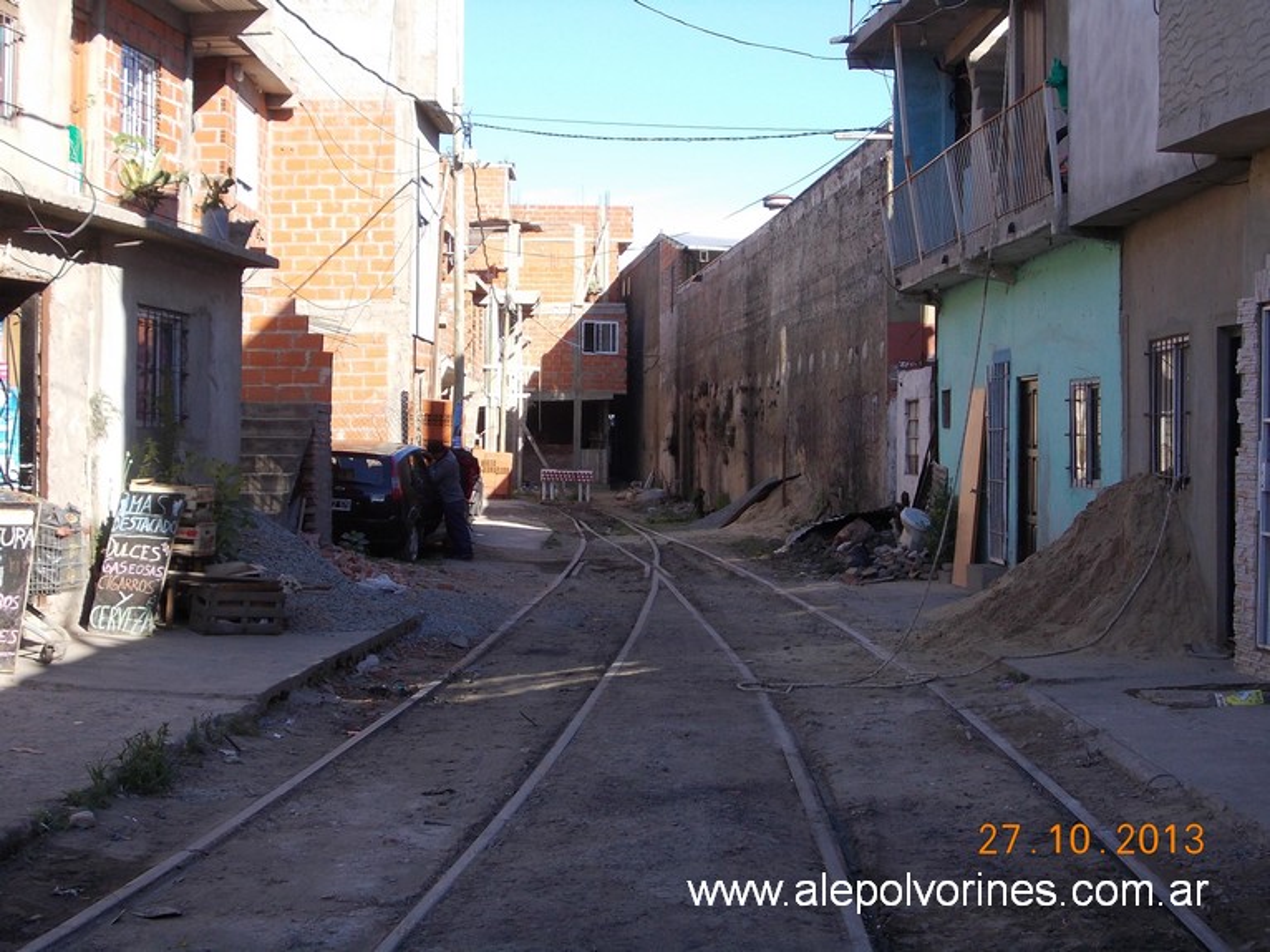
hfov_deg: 32.2
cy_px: 476
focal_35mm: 60
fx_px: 2201
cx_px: 635
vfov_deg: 24.4
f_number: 4
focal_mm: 8.5
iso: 80
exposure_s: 1/320
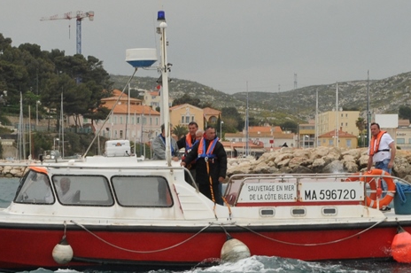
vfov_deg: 10.3
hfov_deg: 15.4
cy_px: 192
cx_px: 231
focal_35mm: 133
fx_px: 1516
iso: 640
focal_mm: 32
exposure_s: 1/400
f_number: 10
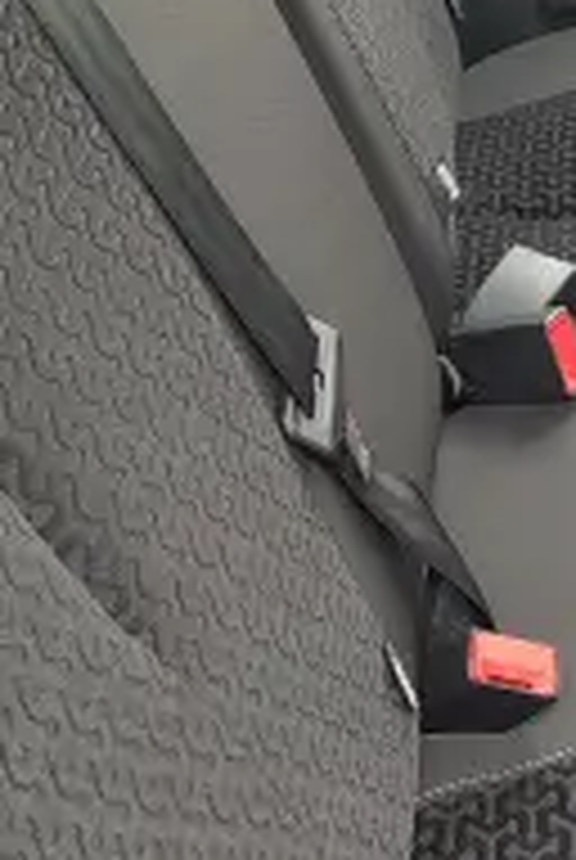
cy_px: 329
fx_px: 1913
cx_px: 864
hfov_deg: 15.7
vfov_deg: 25.3
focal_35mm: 80
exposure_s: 1/25
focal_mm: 5.56
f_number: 1.8
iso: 659
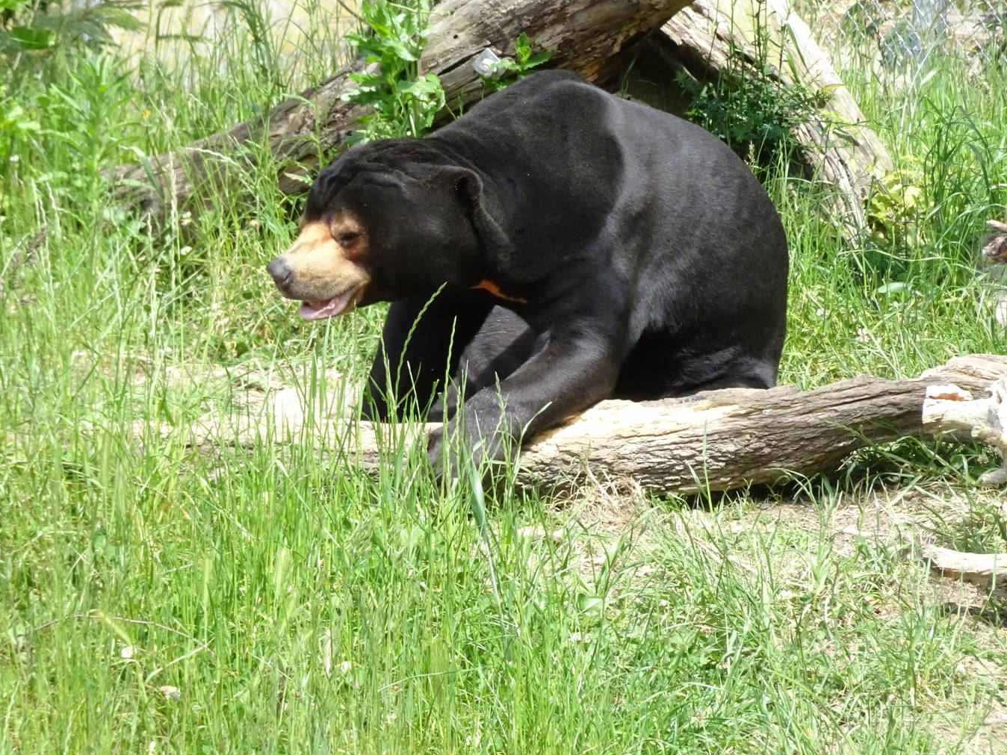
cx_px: 479
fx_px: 9047
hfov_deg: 6.4
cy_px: 411
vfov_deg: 4.8
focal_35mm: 311
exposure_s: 1/500
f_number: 6.3
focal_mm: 44.78
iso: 500
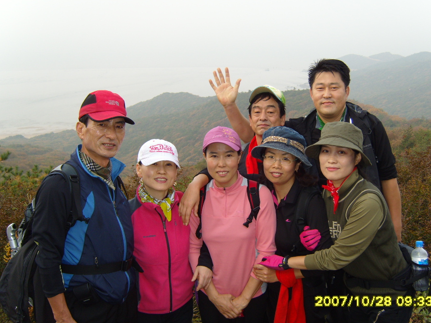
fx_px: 498
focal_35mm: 40
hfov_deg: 46.7
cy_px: 155
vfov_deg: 36.0
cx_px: 238
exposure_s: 1/350
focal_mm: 7.4
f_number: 2.8
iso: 80
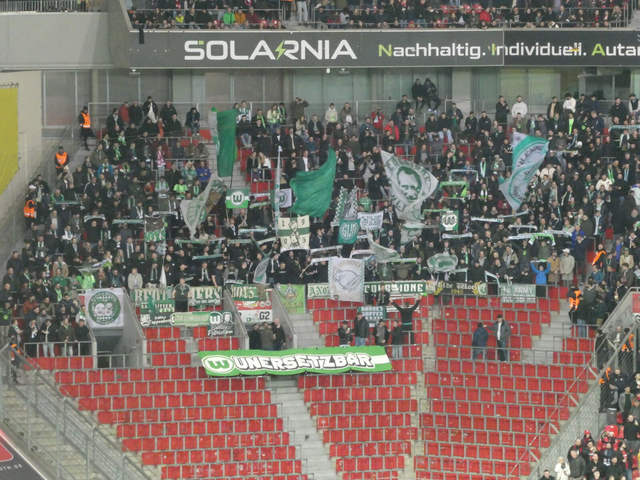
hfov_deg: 9.9
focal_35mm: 200
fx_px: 3698
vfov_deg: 7.4
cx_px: 320
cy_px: 240
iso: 1600
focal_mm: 35.8
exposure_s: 1/50
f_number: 5.6
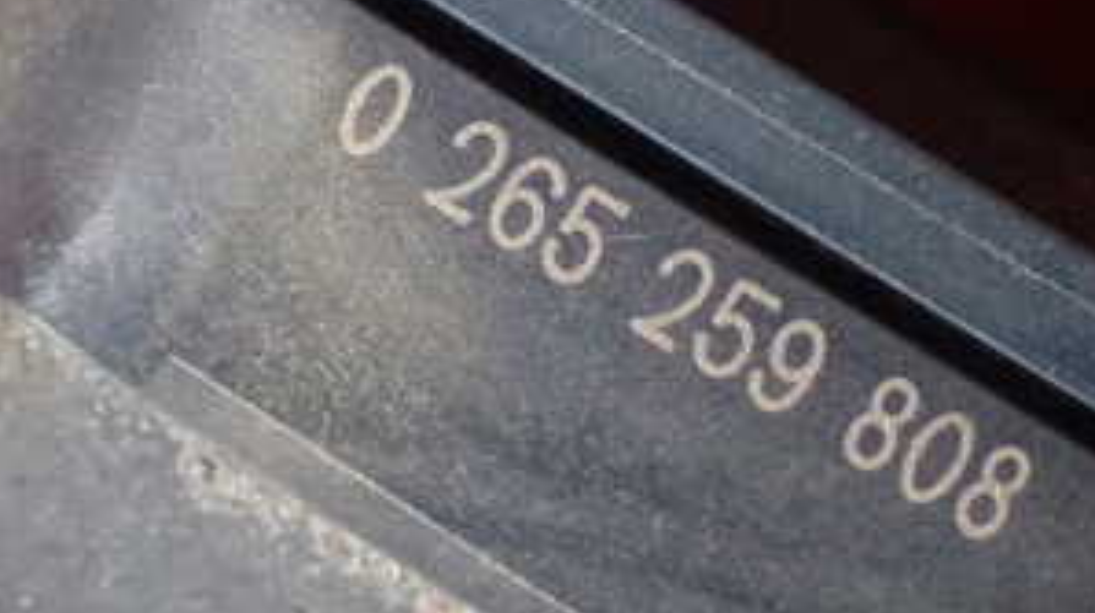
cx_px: 511
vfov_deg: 7.8
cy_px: 268
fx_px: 4525
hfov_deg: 13.8
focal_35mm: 156
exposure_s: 1/60
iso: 1250
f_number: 3.9
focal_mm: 12.73
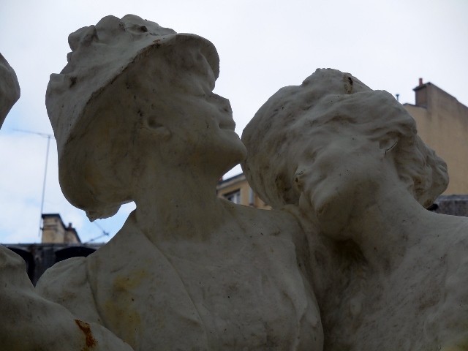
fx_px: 1758
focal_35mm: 130
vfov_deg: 11.4
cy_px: 176
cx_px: 234
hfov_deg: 15.2
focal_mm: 23.4
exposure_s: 1/250
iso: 125
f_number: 5.3
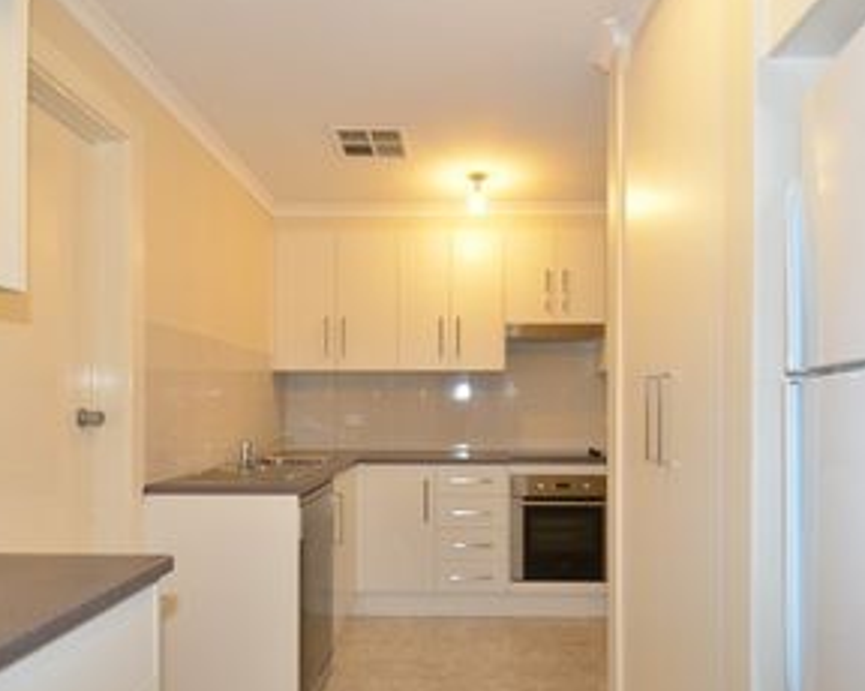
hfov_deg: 72.6
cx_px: 451
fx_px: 588
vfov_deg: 60.5
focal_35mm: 23
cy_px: 401
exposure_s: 1/60
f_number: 4
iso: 720
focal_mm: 10
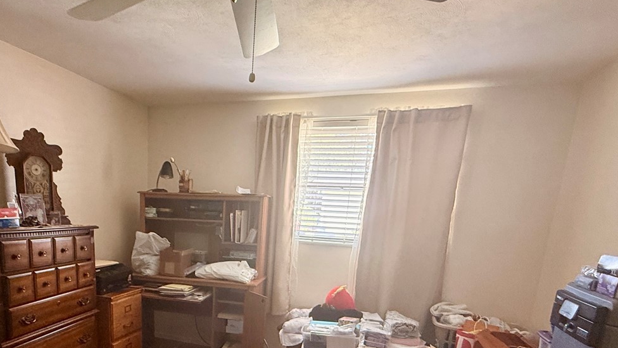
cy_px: 301
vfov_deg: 42.8
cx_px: 218
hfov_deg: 72.3
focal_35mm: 25
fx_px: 410
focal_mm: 2.22
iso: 400
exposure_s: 1/65
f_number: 2.2
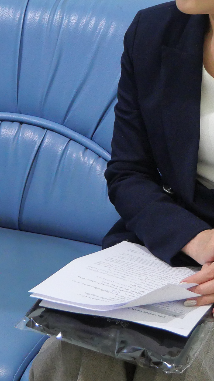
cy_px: 83
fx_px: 1029
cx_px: 44
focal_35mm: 102
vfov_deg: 20.7
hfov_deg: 11.8
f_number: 3.9
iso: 1600
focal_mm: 18
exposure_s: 1/50
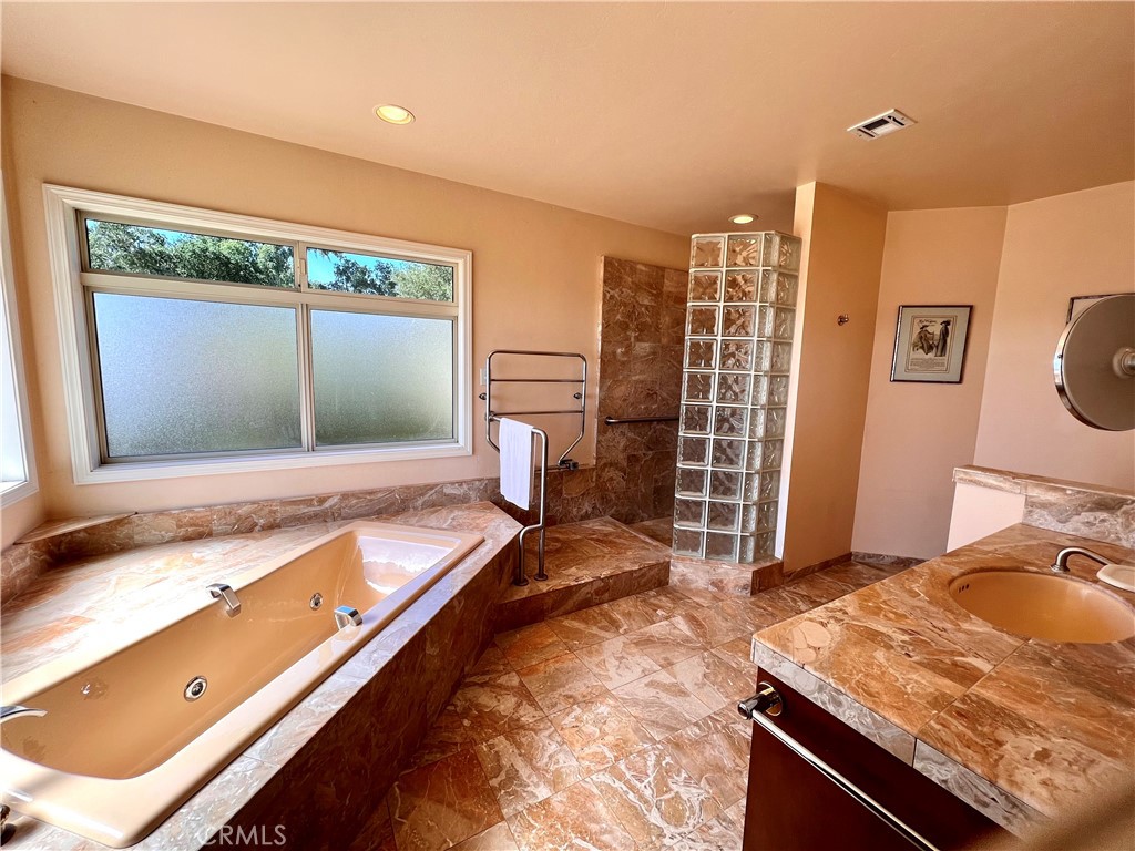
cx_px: 568
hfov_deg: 106.2
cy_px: 426
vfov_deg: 89.9
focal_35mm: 13
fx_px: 426
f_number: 1.8
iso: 32
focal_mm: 1.57
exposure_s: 1/120
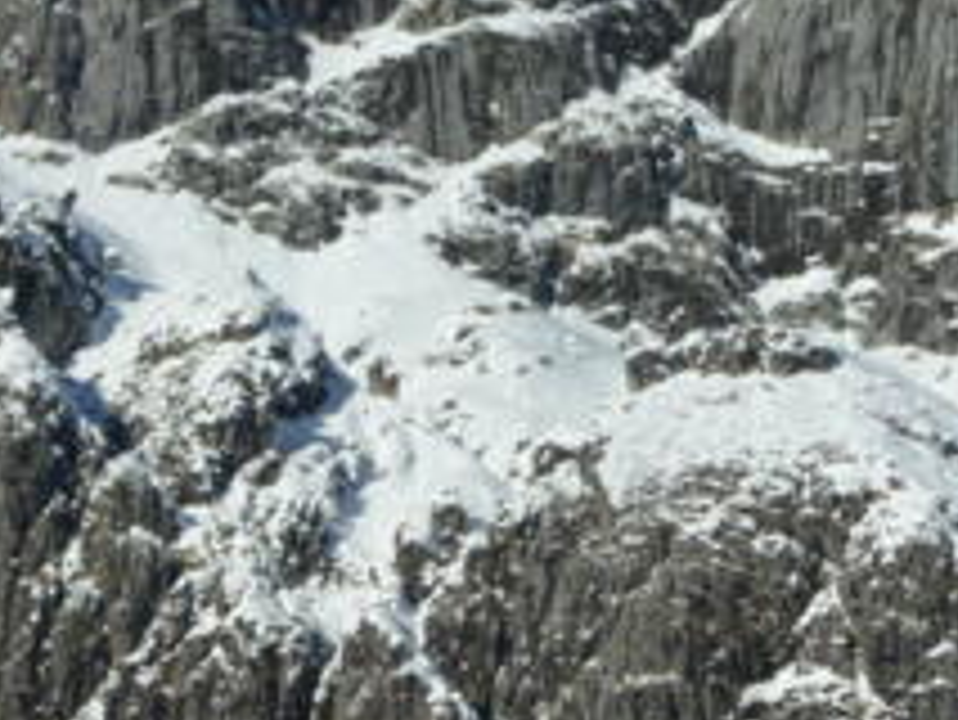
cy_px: 432
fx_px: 6563
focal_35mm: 237
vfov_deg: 6.3
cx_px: 1140
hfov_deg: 8.3
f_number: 5.1
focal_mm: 15.4
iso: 80
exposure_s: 1/800
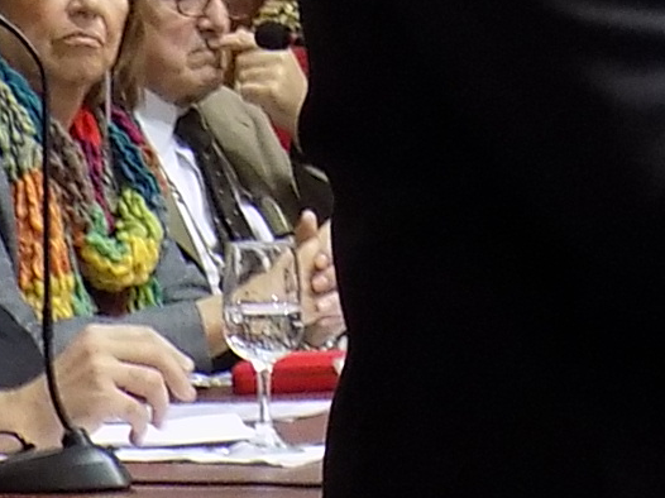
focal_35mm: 281
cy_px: -224
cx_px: 685
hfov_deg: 7.0
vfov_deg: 5.2
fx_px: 5396
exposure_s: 1/2
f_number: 4.1
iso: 400
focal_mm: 11.5
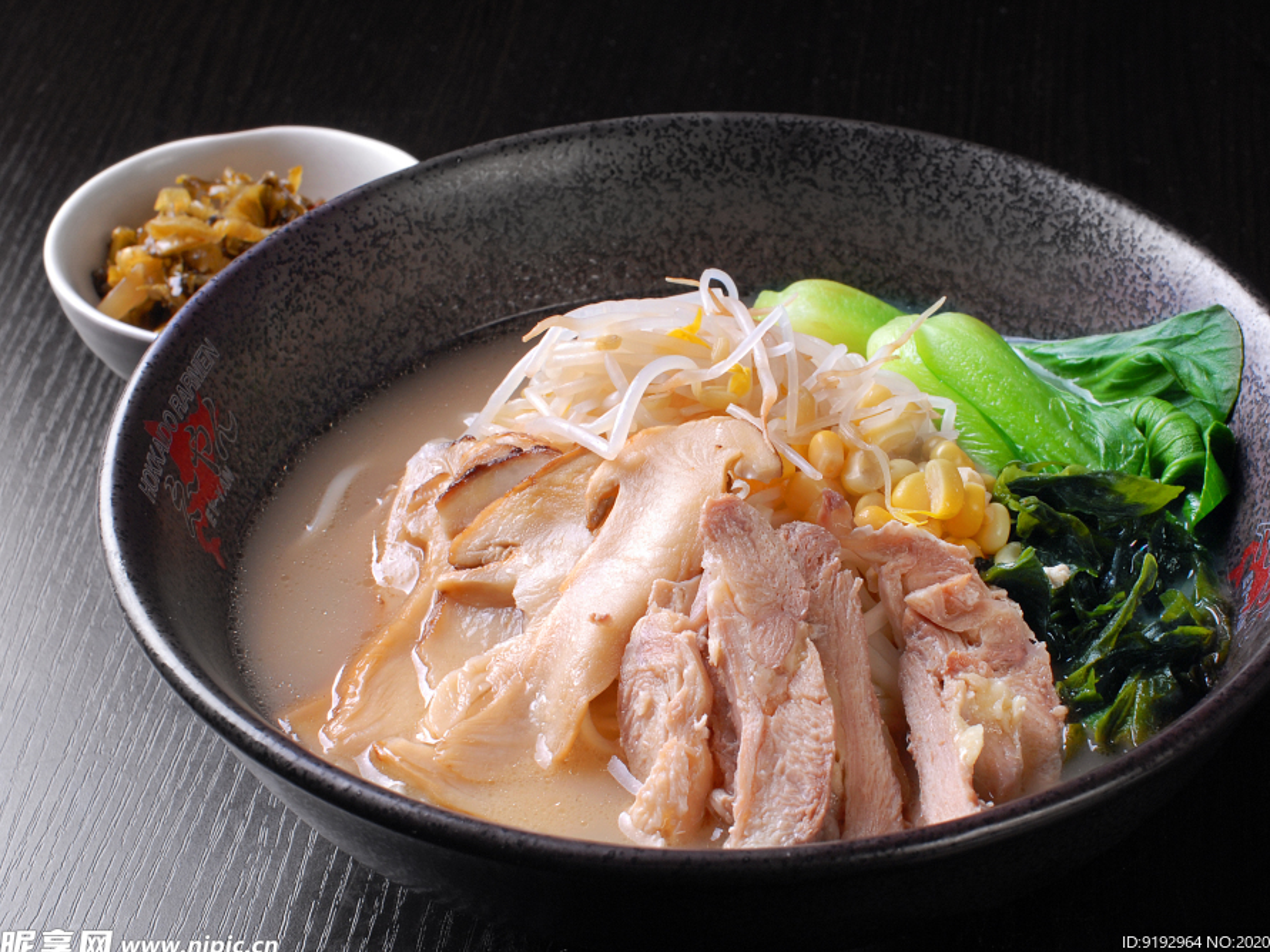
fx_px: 3045
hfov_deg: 23.5
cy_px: 482
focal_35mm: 83
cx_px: 707
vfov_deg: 17.8
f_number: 13
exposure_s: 1/160
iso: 200
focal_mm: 50
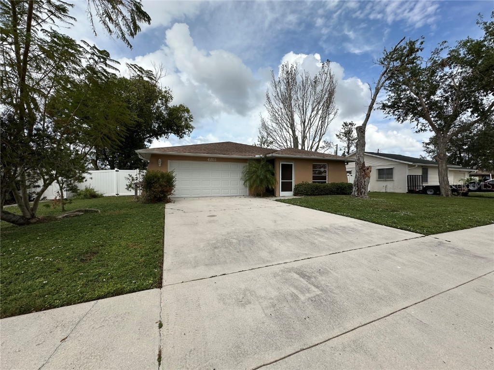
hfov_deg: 102.1
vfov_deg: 85.7
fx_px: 200
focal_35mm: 14
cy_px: 185
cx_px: 247
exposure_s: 1/2353
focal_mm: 2.22
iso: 40
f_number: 2.2
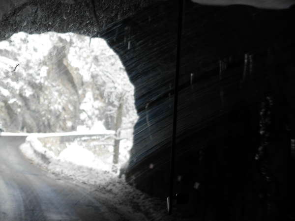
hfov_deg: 20.4
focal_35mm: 96
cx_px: 148
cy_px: 110
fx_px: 818
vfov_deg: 15.4
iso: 79
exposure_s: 1/55.3
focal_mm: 15.9
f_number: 3.9
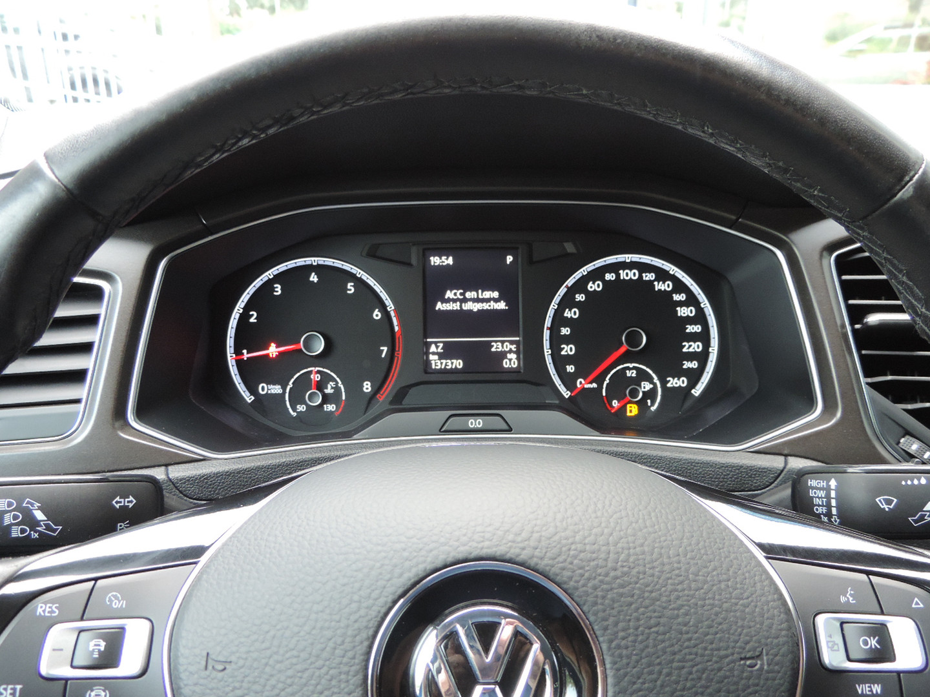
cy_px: 348
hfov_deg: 60.0
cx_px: 465
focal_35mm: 30
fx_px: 806
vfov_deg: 46.8
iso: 400
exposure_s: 1/20
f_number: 3.1
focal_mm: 5.3
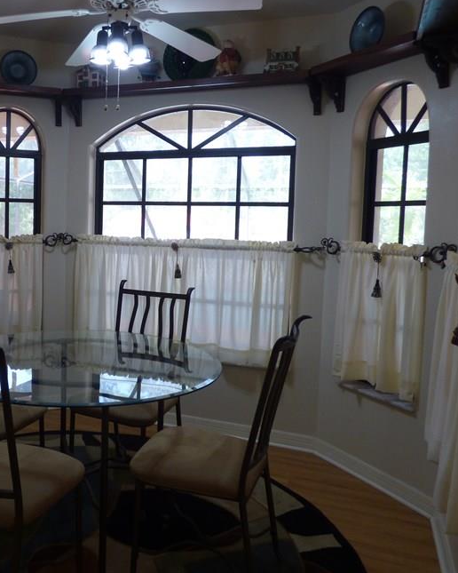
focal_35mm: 31
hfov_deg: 45.6
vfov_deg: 57.1
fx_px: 525
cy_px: 261
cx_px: 121
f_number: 2.8
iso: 125
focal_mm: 3.58
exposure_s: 1/60
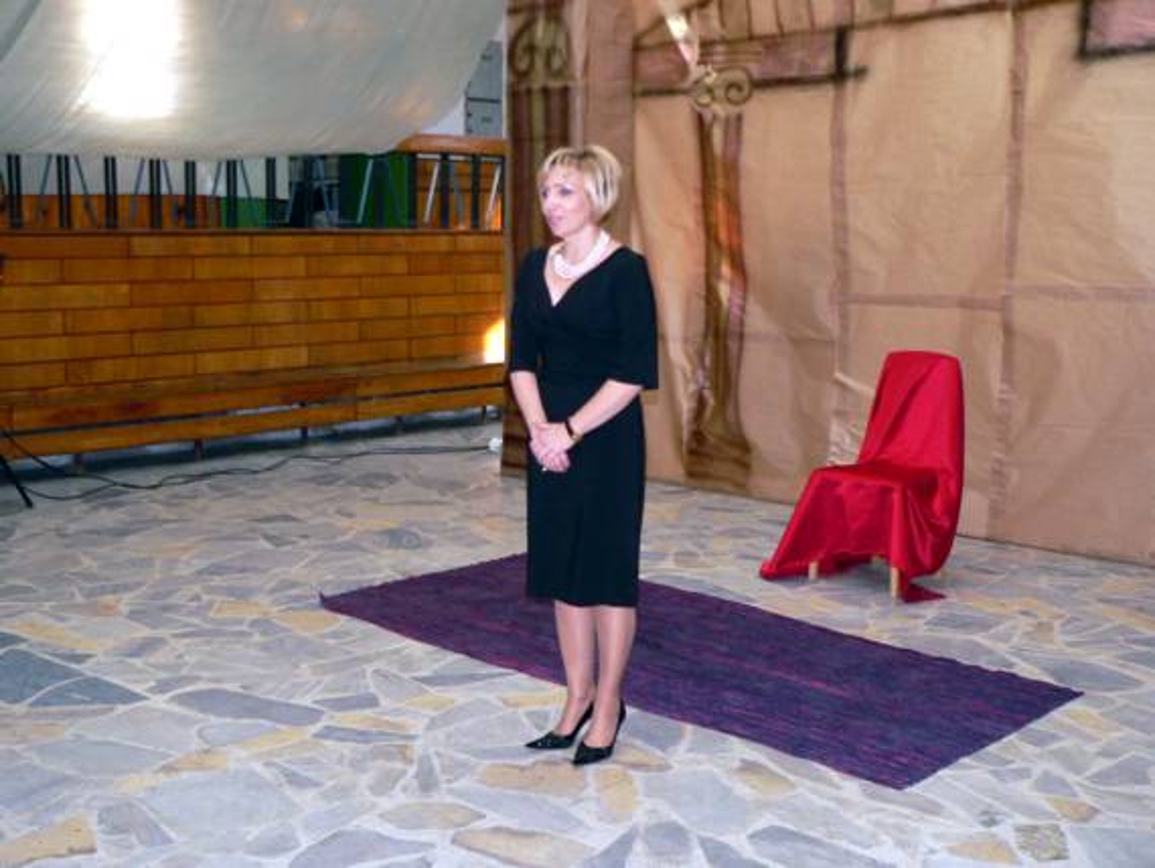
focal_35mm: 41
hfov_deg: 45.8
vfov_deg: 35.2
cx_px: 578
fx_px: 1369
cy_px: 434
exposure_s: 1/60
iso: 200
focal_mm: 6.8
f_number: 2.8
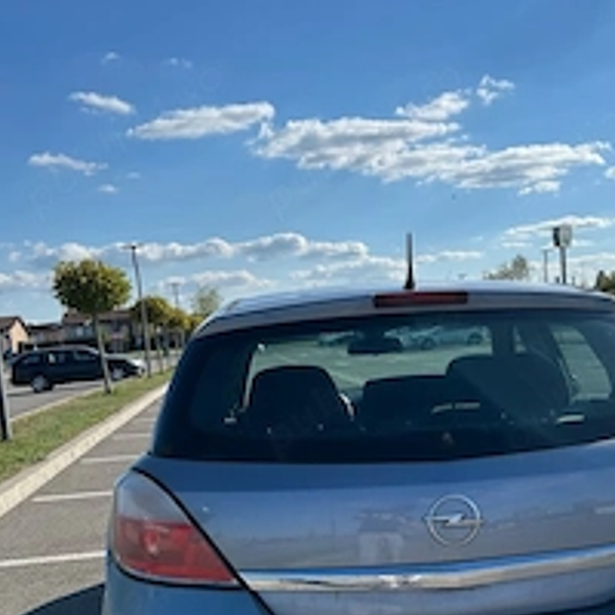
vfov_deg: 36.4
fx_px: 925
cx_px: 424
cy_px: 415
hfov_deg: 36.3
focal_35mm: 46
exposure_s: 1/6211
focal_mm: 5.7
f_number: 1.5
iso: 50
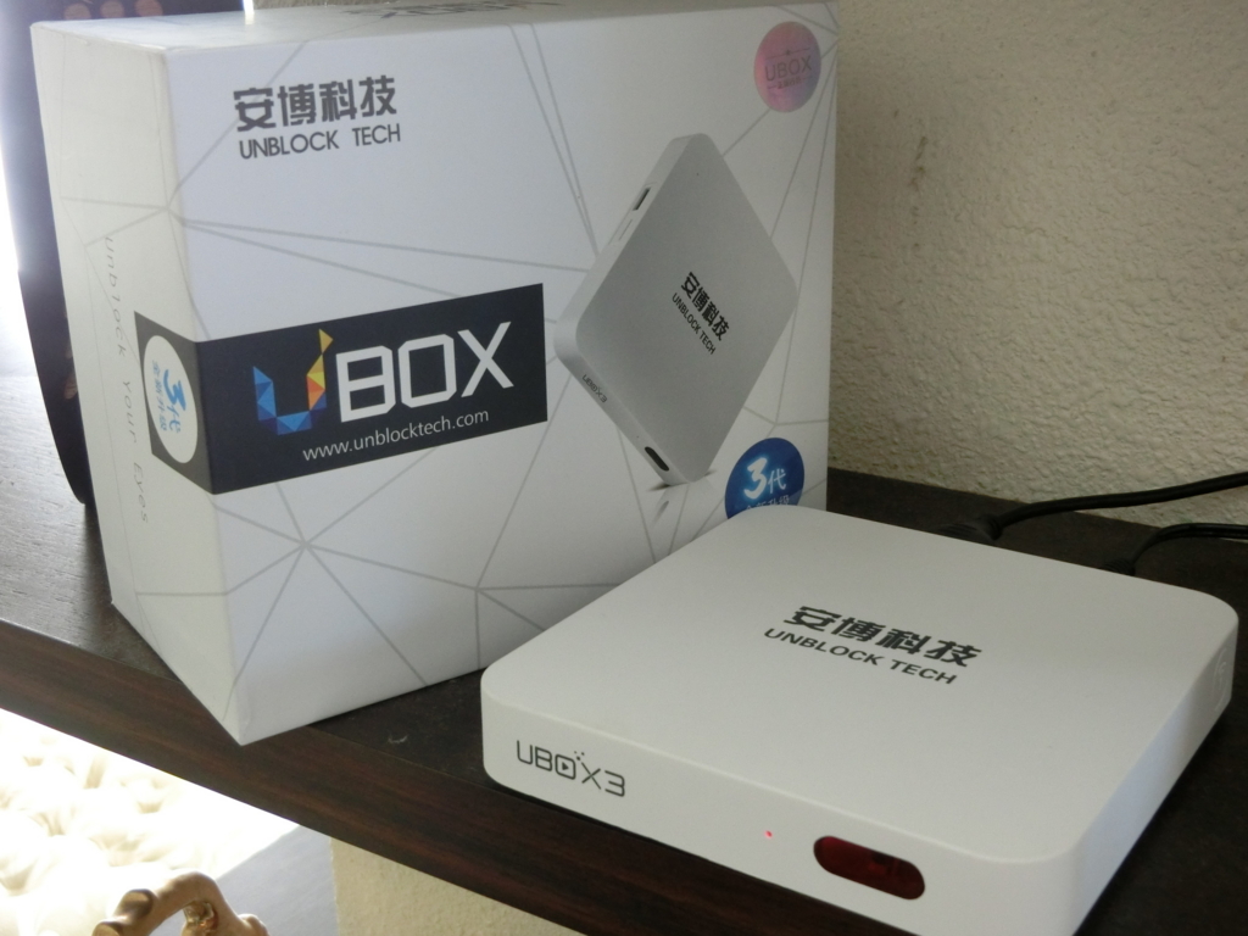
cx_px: 624
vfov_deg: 32.2
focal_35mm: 45
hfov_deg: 42.1
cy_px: 468
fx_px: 1622
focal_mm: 8
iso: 400
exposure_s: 1/50
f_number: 4.4
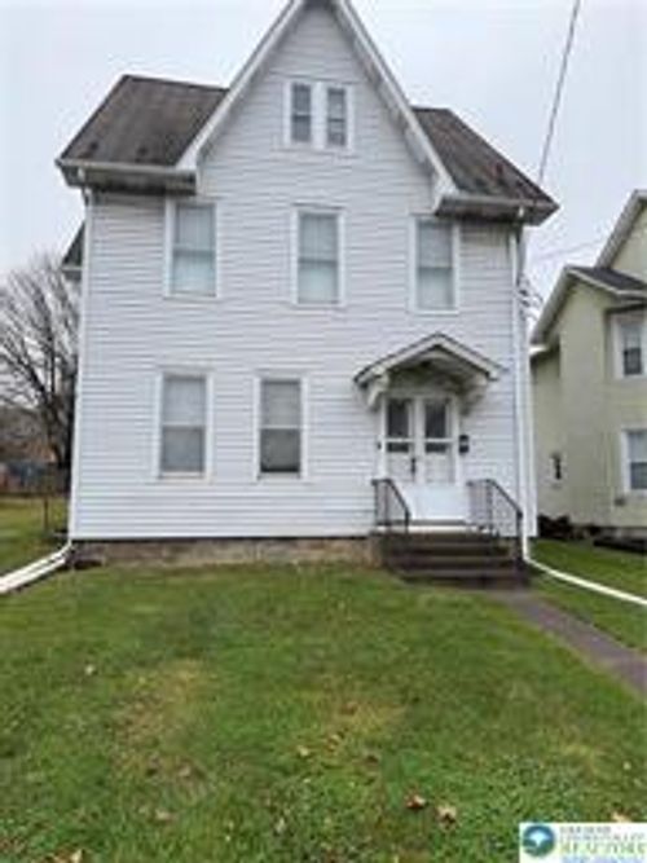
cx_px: 324
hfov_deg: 56.8
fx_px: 598
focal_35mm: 24
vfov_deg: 71.6
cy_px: 432
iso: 80
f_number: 1.78
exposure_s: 1/1091
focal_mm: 6.76
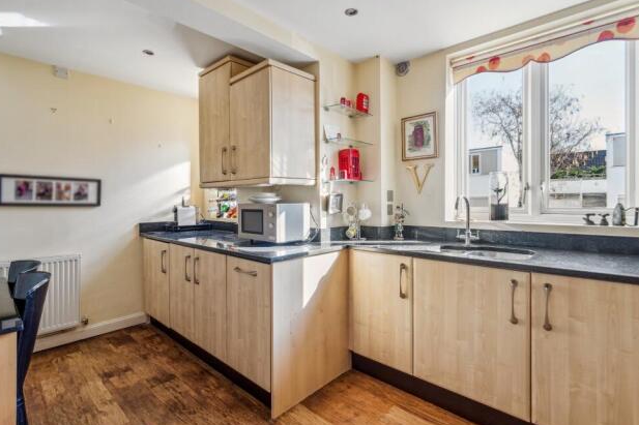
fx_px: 302
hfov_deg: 93.3
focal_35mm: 17
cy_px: 218
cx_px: 331
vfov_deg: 70.4
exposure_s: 1/30
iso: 320
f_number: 6.3
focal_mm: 16
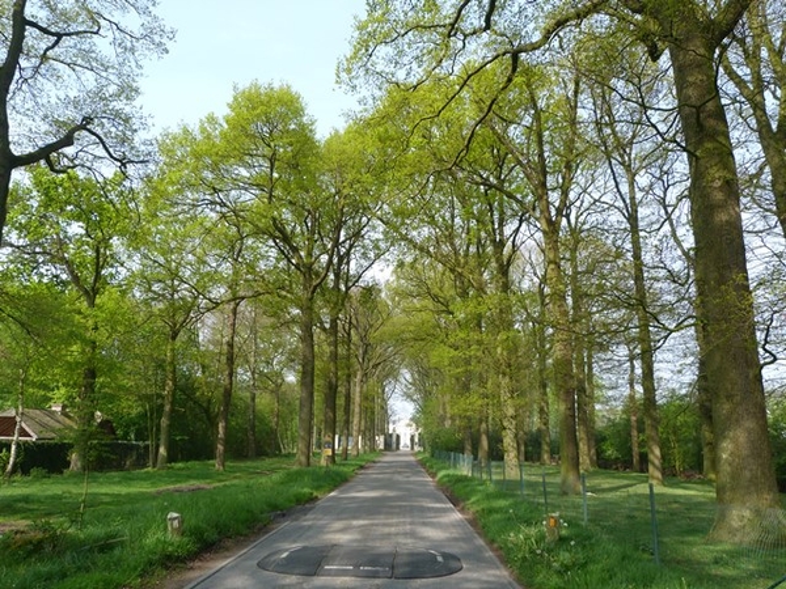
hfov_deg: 69.4
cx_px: 393
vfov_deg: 54.9
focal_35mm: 25
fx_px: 568
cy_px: 294
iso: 80
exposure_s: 1/200
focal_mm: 4.5
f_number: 4
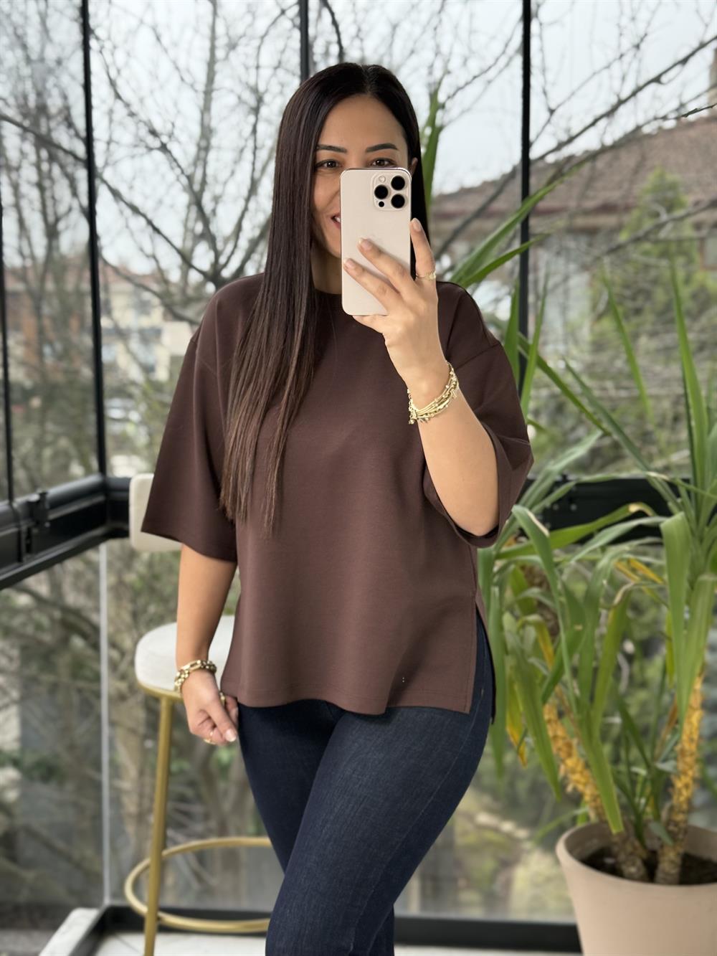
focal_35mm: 48
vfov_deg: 39.7
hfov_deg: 30.3
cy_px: 478
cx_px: 358
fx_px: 1325
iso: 80
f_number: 1.78
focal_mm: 6.76
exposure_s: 1/248
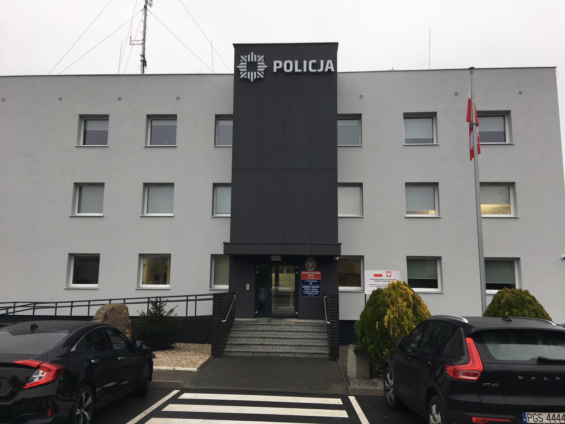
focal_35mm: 29
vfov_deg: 48.2
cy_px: 212
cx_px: 282
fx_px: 473
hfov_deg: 61.7
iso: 32
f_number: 2.2
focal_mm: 4.15
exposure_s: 1/100
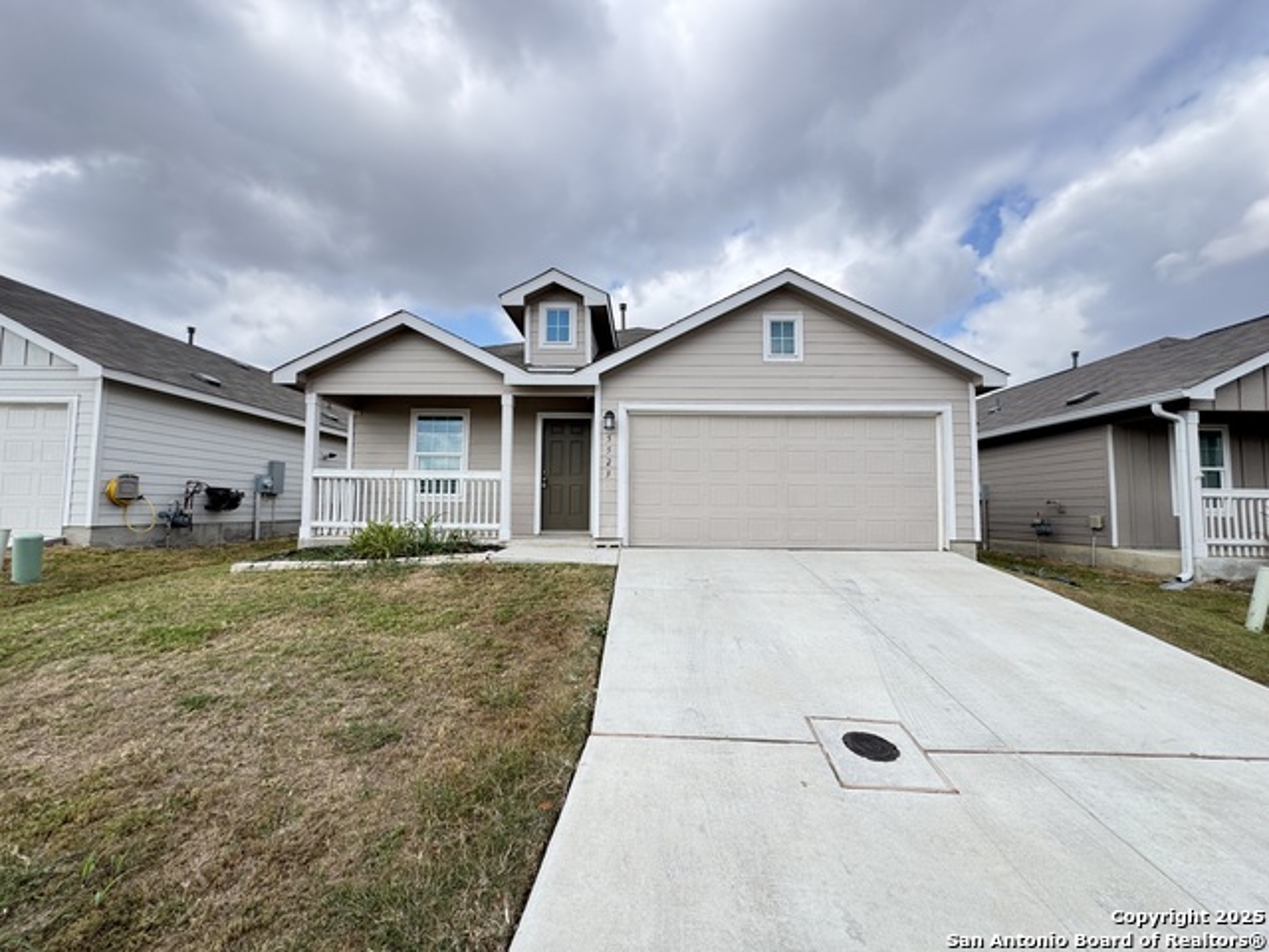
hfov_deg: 102.1
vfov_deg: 85.7
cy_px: 476
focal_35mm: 14
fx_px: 513
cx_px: 634
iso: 40
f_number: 2.2
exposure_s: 1/720
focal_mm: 2.22
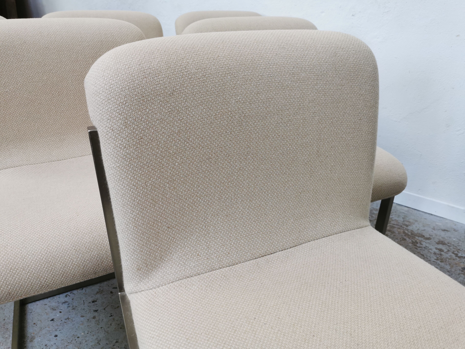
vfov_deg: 51.4
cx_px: 232
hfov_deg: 65.3
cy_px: 174
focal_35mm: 27
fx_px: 363
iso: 100
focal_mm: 5.58
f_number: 1.8
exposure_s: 1/100
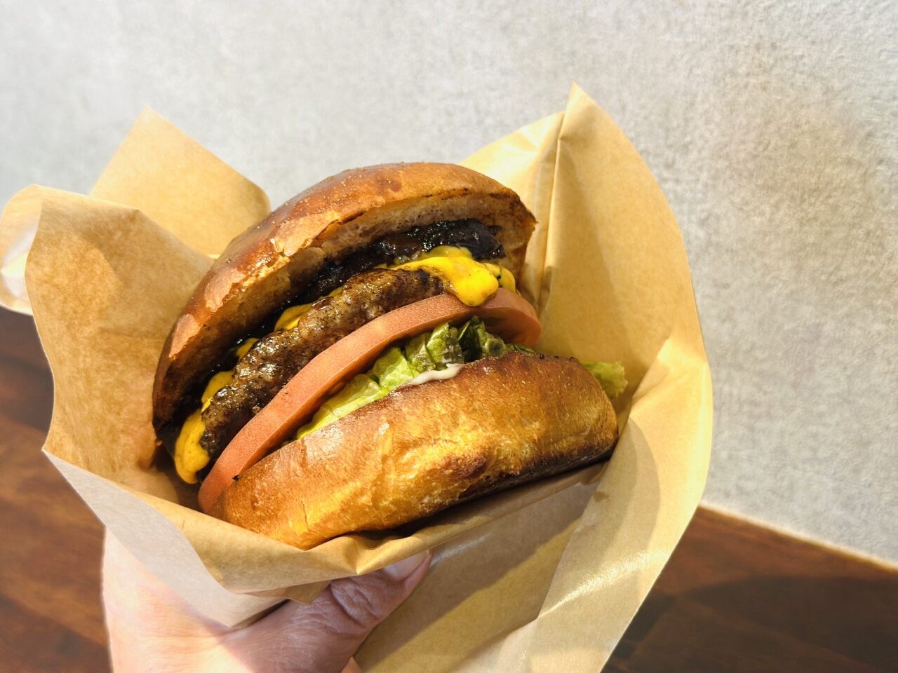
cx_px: 449
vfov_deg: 30.3
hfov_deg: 39.7
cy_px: 336
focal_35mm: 48
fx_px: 1245
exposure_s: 1/60
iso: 125
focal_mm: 6.86
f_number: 1.78
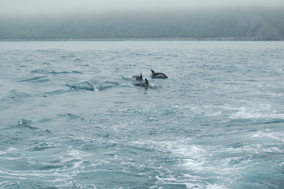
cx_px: 142
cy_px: 94
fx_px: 662
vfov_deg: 16.2
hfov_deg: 24.2
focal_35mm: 84
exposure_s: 1/2000
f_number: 5.6
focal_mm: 56
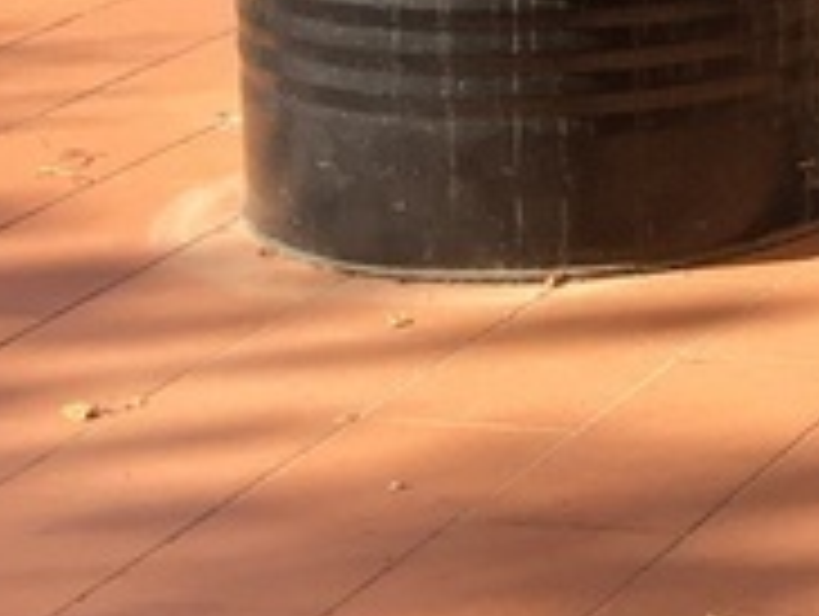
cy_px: -283
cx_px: 2182
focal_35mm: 163
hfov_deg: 10.0
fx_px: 3862
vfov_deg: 8.9
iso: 25
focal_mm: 4.15
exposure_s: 1/481
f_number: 2.2
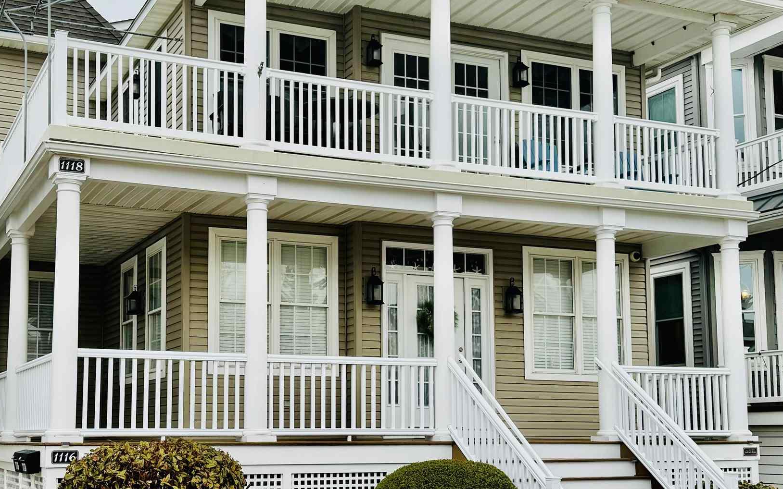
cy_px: 330
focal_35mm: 48
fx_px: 1024
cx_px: 289
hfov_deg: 41.5
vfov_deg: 26.7
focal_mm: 6.76
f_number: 1.78
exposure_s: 1/150
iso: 64
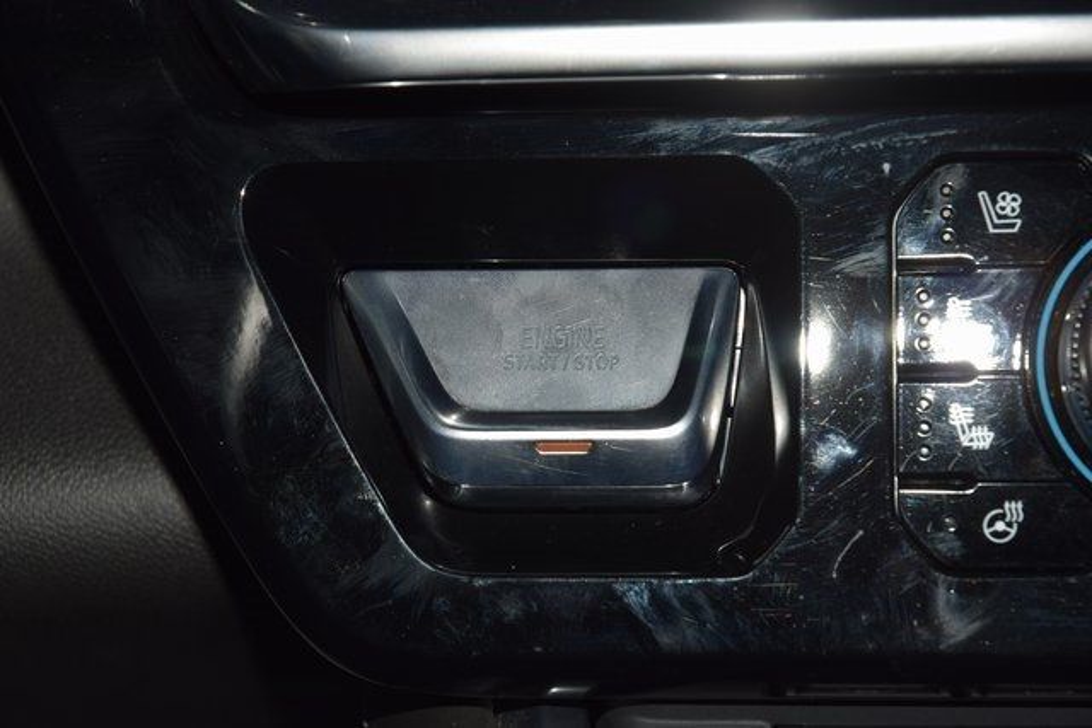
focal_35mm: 105
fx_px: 3186
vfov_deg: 13.0
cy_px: 364
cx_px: 546
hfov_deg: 19.5
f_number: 8
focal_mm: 70
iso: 100
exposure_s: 1/125
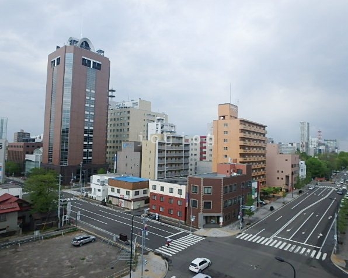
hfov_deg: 75.0
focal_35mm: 22
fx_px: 227
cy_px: 139
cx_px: 178
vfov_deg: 63.1
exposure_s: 1/400
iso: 125
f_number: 6
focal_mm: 3.7
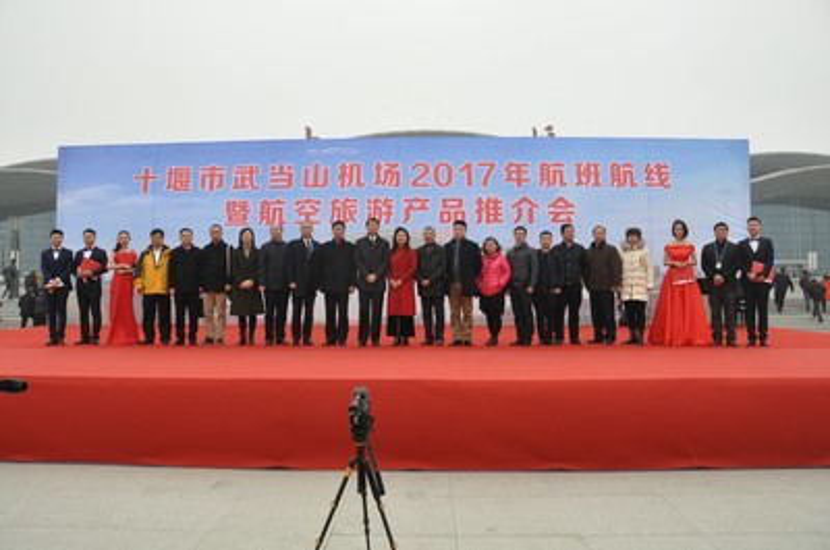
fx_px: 621
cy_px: 275
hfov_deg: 67.5
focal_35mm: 27
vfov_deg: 47.7
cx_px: 415
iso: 400
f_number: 8
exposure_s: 1/250
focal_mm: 18
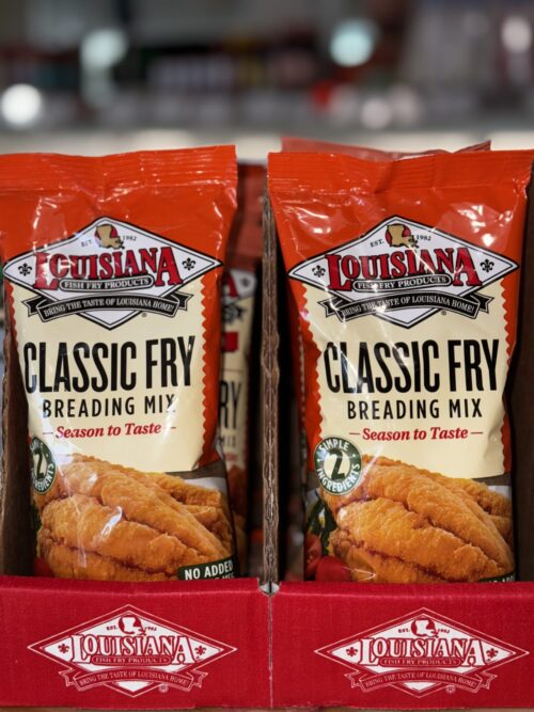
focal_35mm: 48
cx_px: 267
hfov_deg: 30.3
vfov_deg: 39.7
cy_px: 356
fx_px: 988
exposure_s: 1/159
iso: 50
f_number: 1.78
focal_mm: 6.76
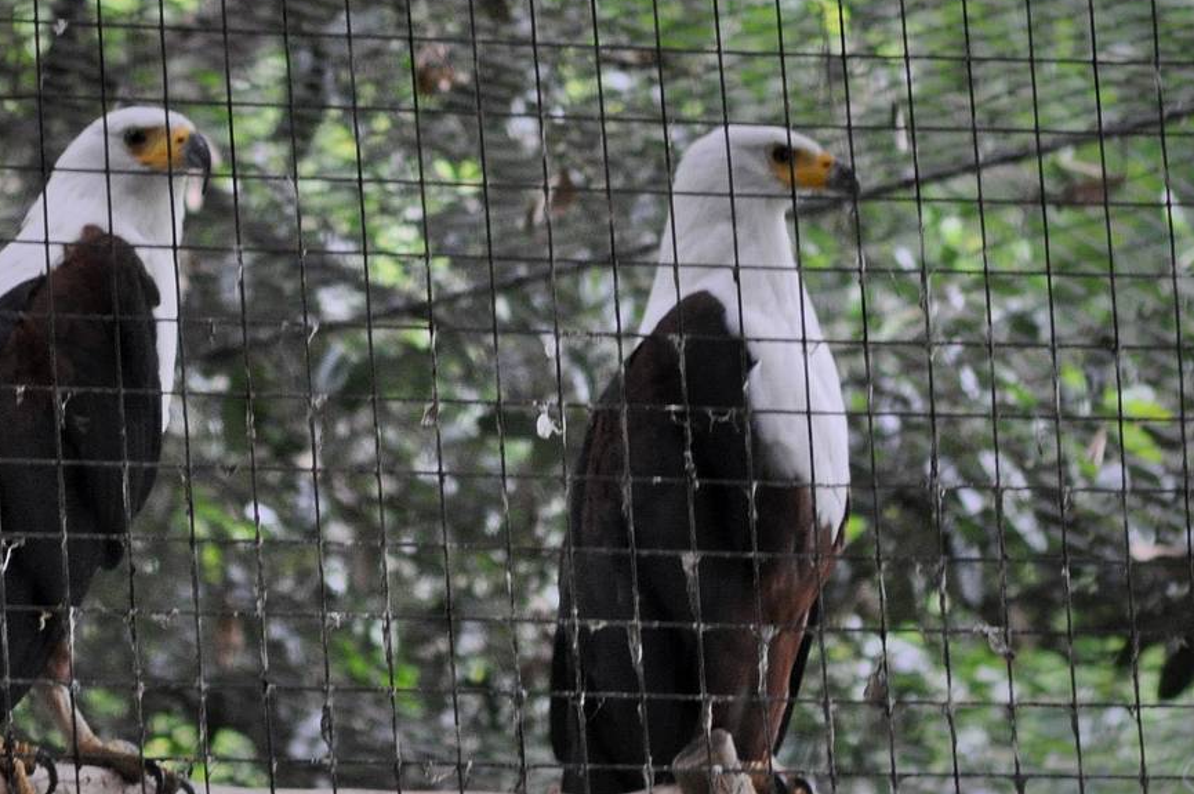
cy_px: 382
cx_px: 432
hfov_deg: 3.8
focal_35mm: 541
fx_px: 17923
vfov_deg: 2.5
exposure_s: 1/125
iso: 800
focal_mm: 195
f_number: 5
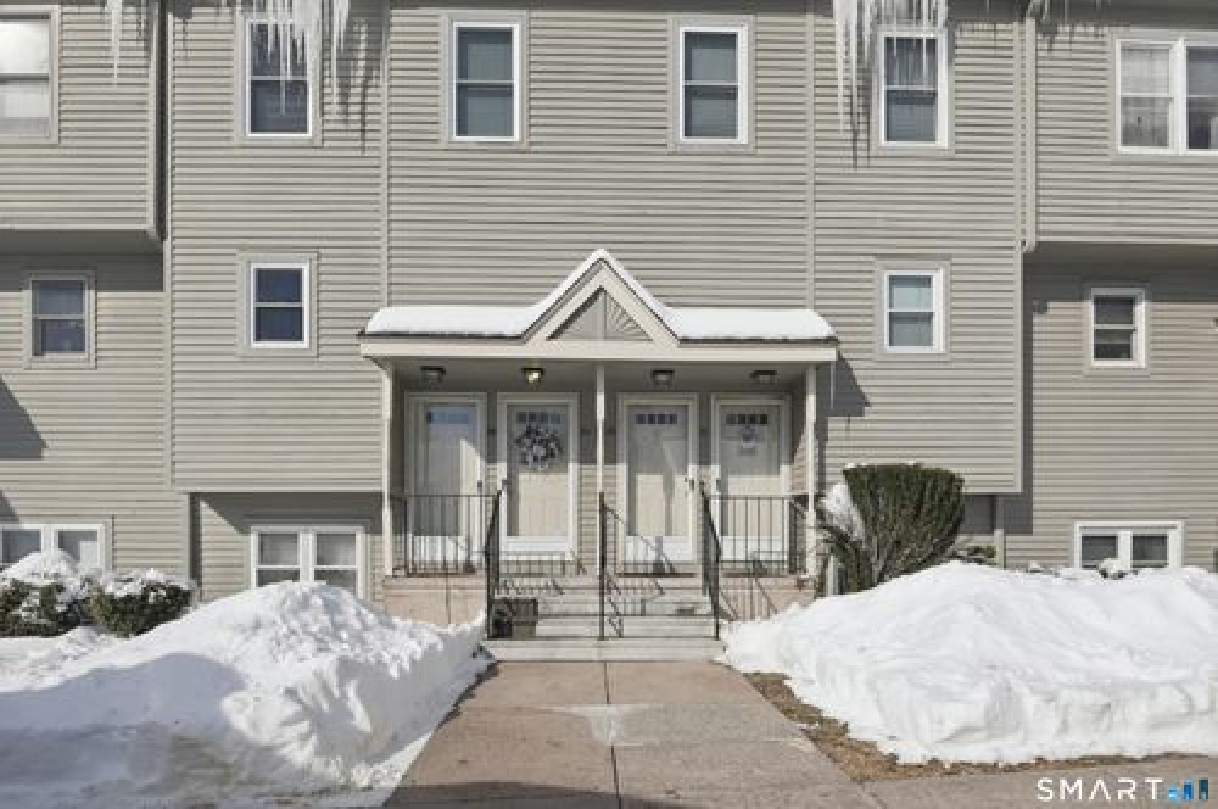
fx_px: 558
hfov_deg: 95.1
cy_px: 404
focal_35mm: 16
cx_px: 609
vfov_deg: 71.9
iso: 400
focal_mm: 11
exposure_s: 1/4000
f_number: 7.1
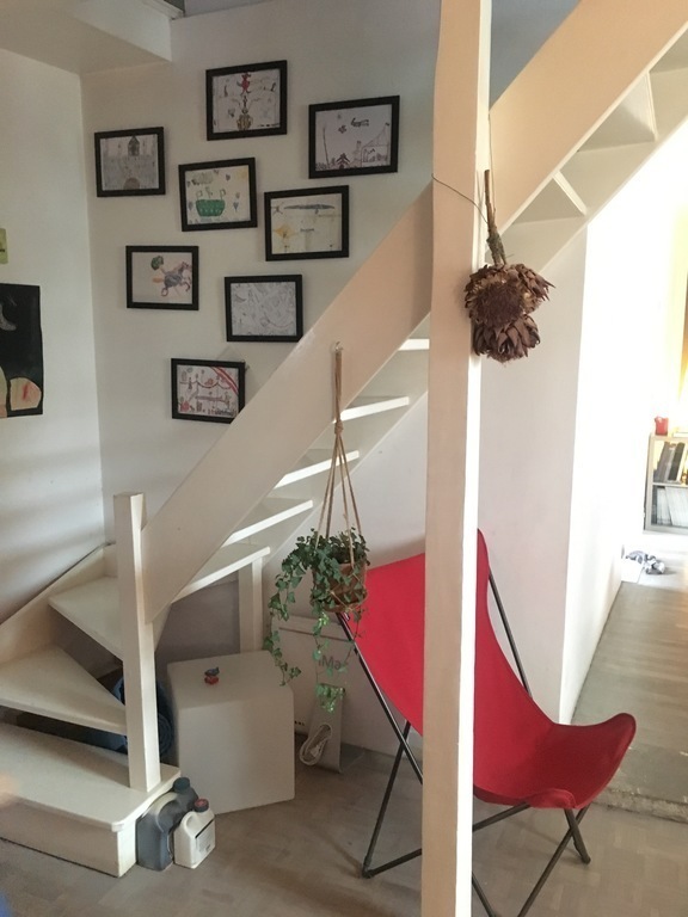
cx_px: 344
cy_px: 458
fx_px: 769
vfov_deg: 61.7
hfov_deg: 48.2
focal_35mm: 29
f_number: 2.2
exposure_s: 1/17
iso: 640
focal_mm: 4.15
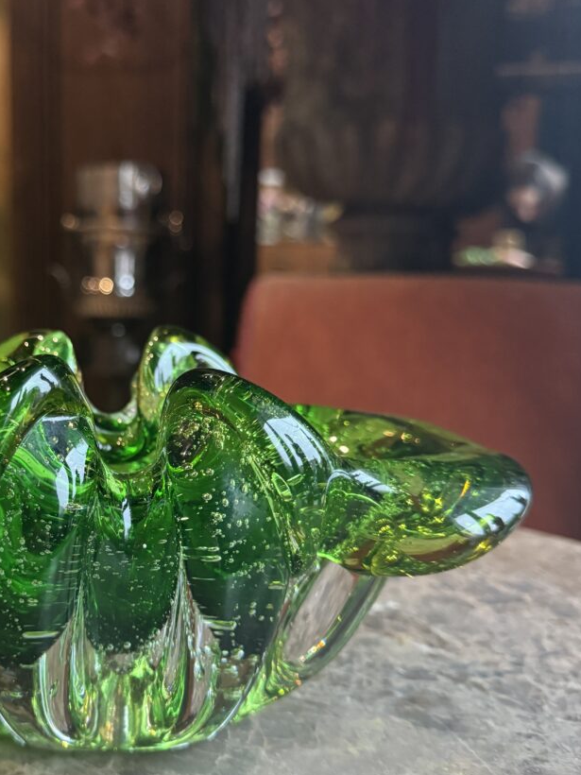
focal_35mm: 39
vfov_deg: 47.8
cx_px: 136
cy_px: 413
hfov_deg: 35.9
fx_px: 873
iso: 800
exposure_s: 1/56
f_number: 1.78
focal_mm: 6.76
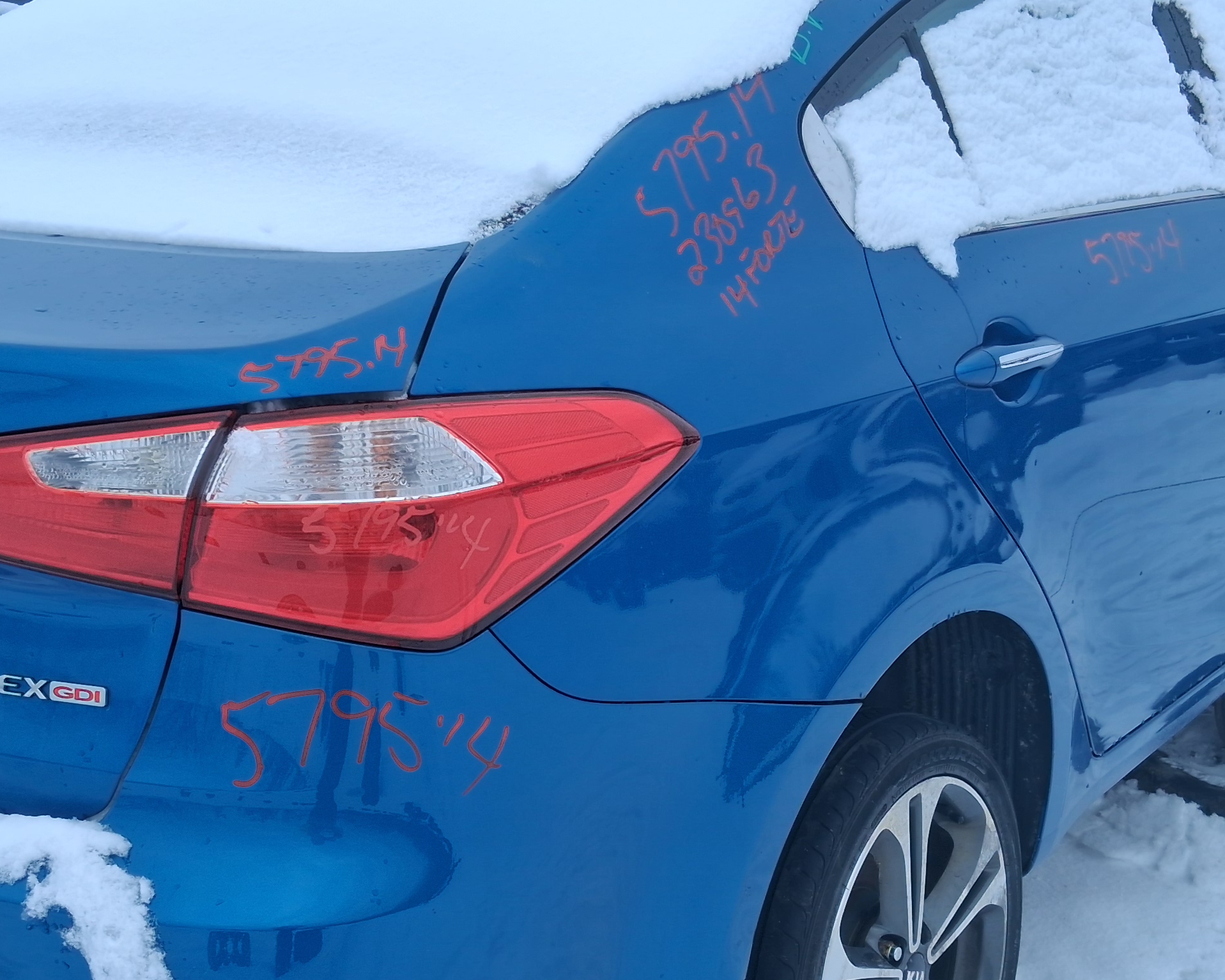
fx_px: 1958
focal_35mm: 54
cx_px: 539
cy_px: 678
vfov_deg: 27.9
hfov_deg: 34.7
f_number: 1.8
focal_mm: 3.98
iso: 25
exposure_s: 1/394
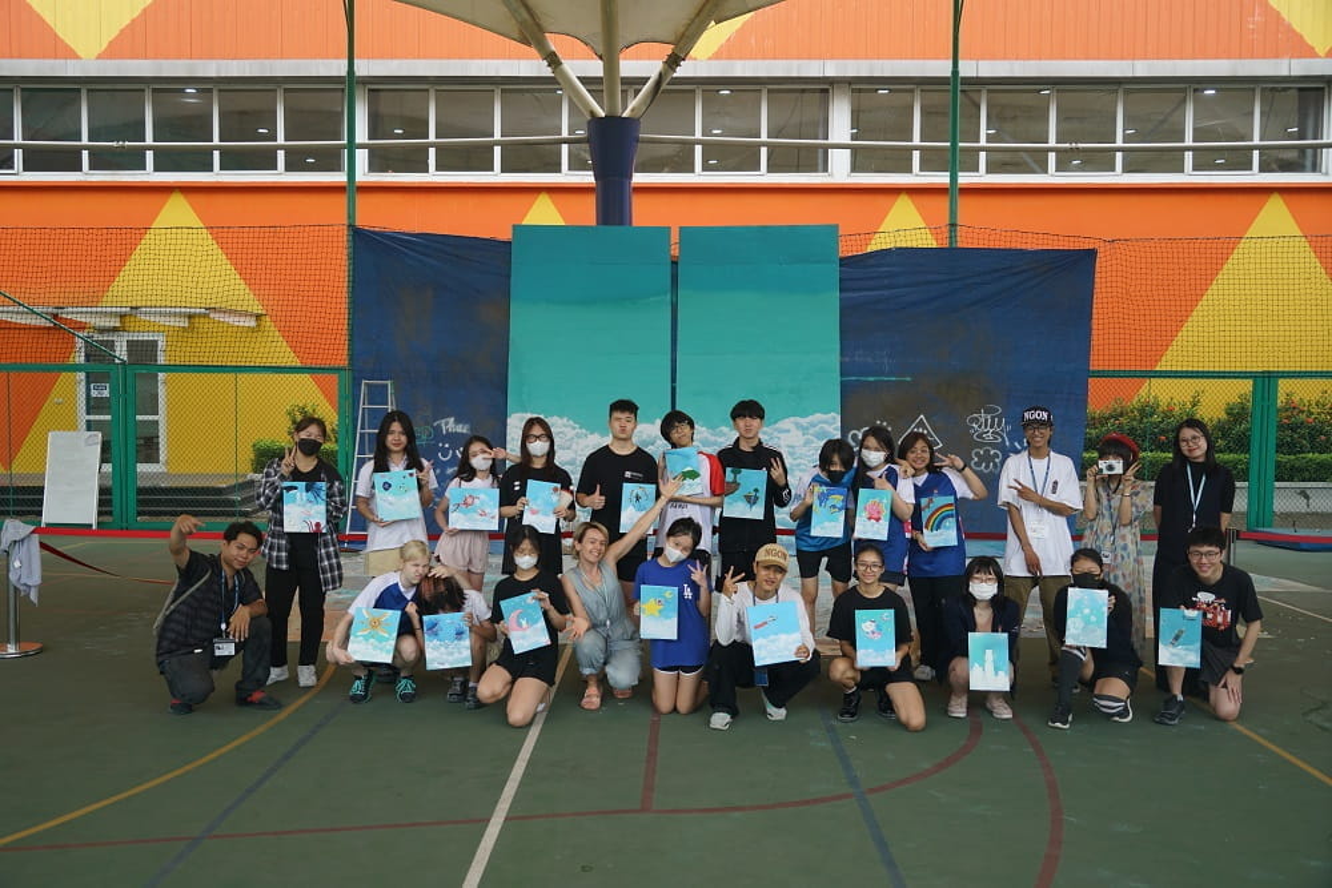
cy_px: 444
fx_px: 1147
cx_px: 666
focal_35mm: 31
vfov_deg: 42.3
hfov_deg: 60.3
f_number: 4.5
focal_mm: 31
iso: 100
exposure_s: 1/200
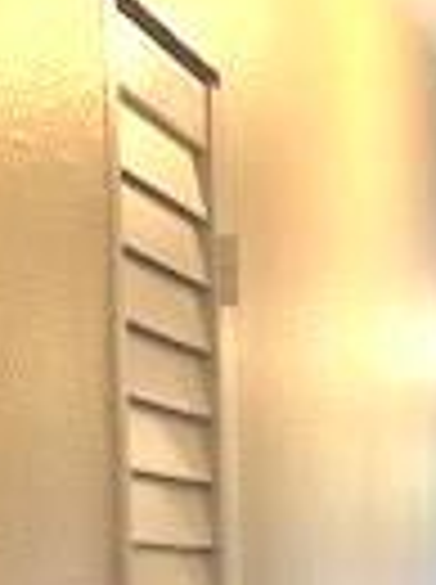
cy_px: 954
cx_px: 607
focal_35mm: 138
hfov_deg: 10.4
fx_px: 2325
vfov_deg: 13.3
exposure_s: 1/30
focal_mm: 3.99
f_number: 1.8
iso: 25
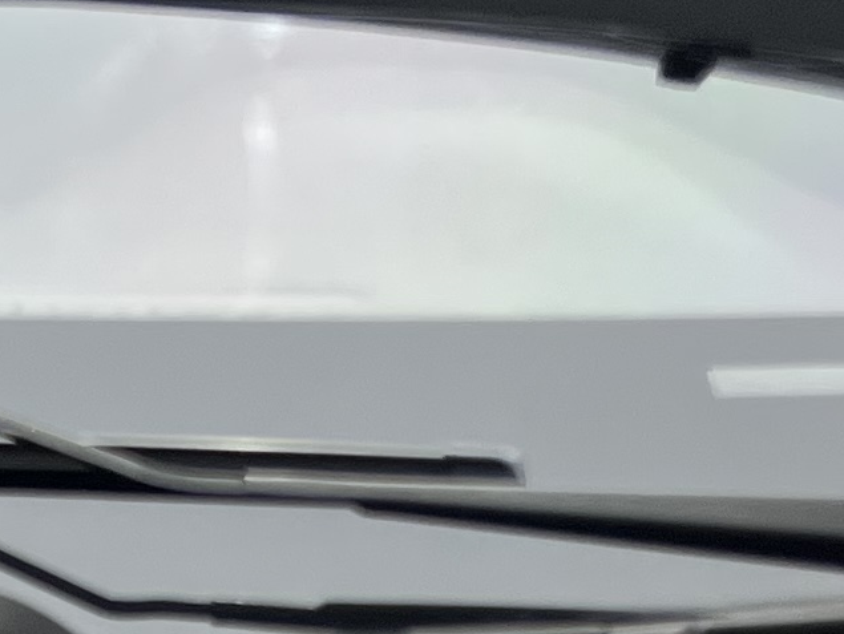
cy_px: 1623
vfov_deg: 8.2
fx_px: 4025
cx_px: -304
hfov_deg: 11.6
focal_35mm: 165
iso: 50
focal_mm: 5.7
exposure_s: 1/280
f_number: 1.5
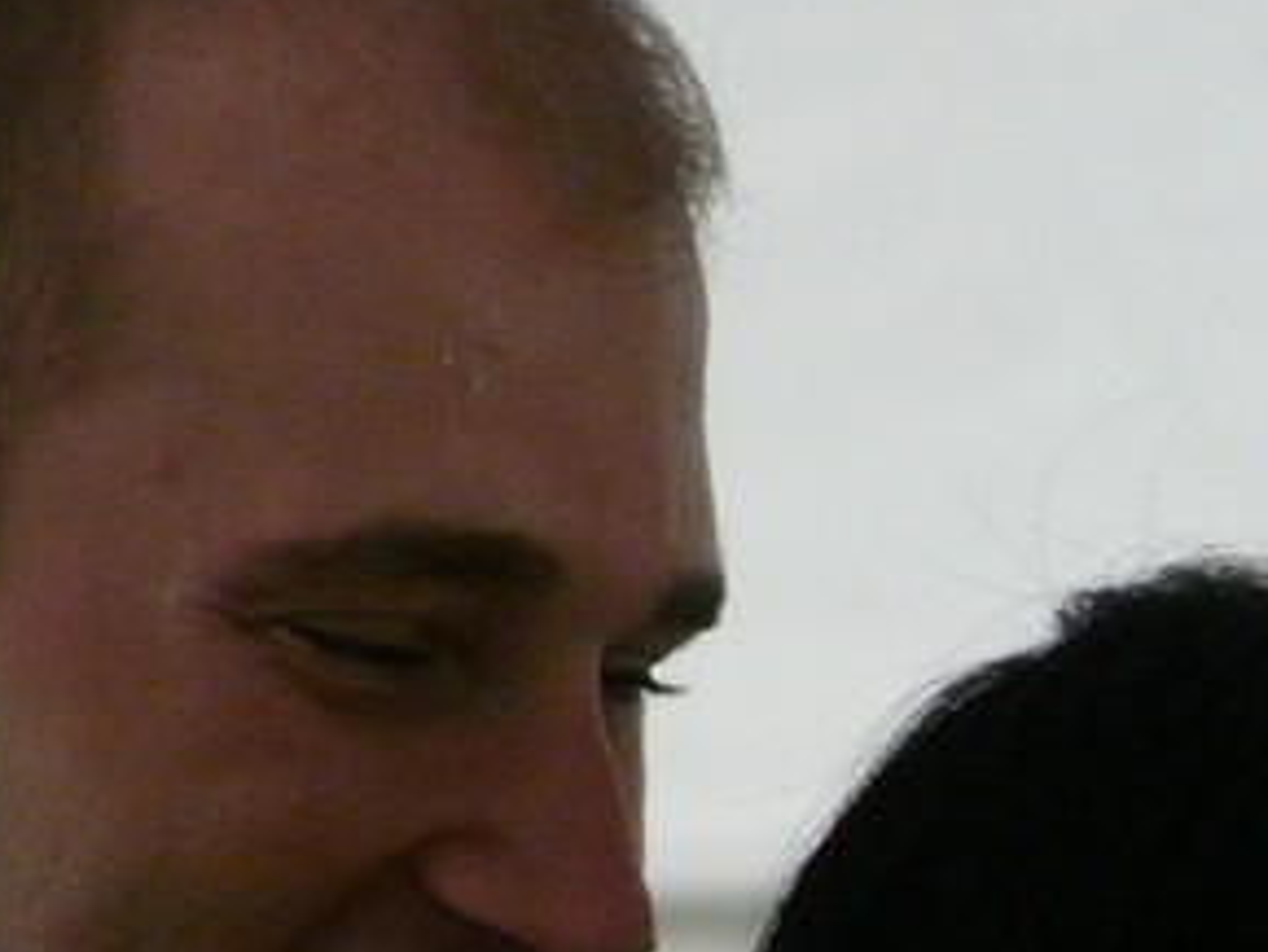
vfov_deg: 1.0
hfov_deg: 1.4
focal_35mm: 1420
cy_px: 610
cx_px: 149
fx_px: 52037
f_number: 4.2
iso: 500
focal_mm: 82.8
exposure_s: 1/500
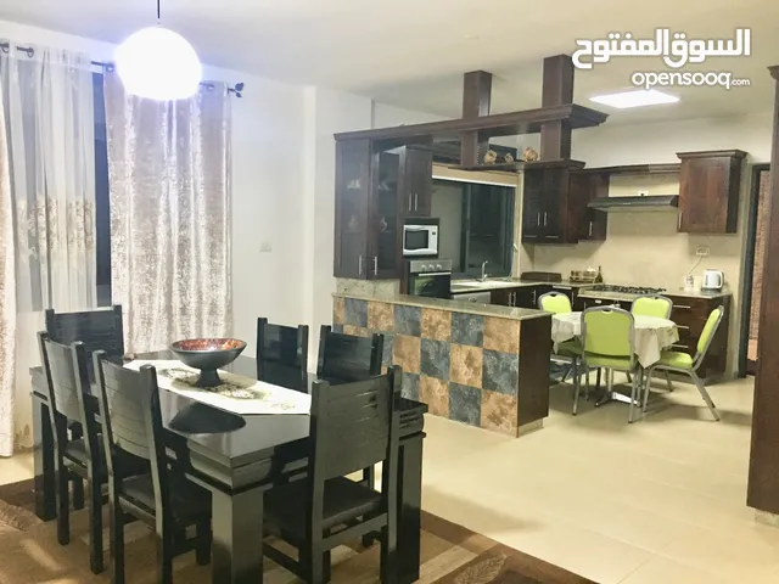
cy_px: 292
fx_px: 653
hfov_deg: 61.7
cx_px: 390
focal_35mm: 29
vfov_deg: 48.2
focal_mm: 4.15
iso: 200
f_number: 2.2
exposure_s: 1/33
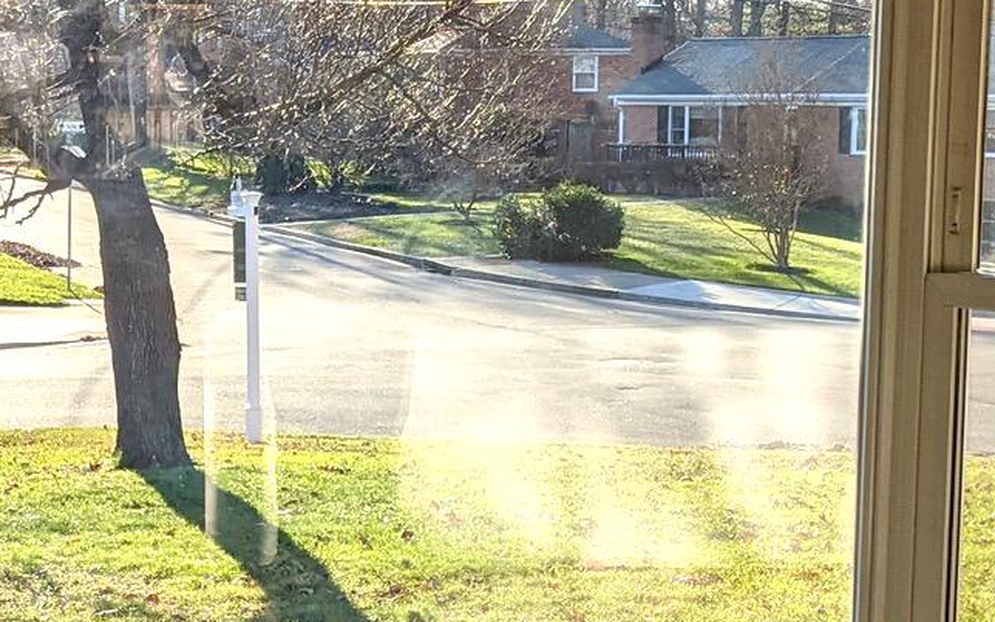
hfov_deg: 22.6
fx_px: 2469
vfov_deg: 14.3
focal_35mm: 91
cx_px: 264
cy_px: 434
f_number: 1.73
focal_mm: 4.38
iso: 50
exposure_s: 1/1565
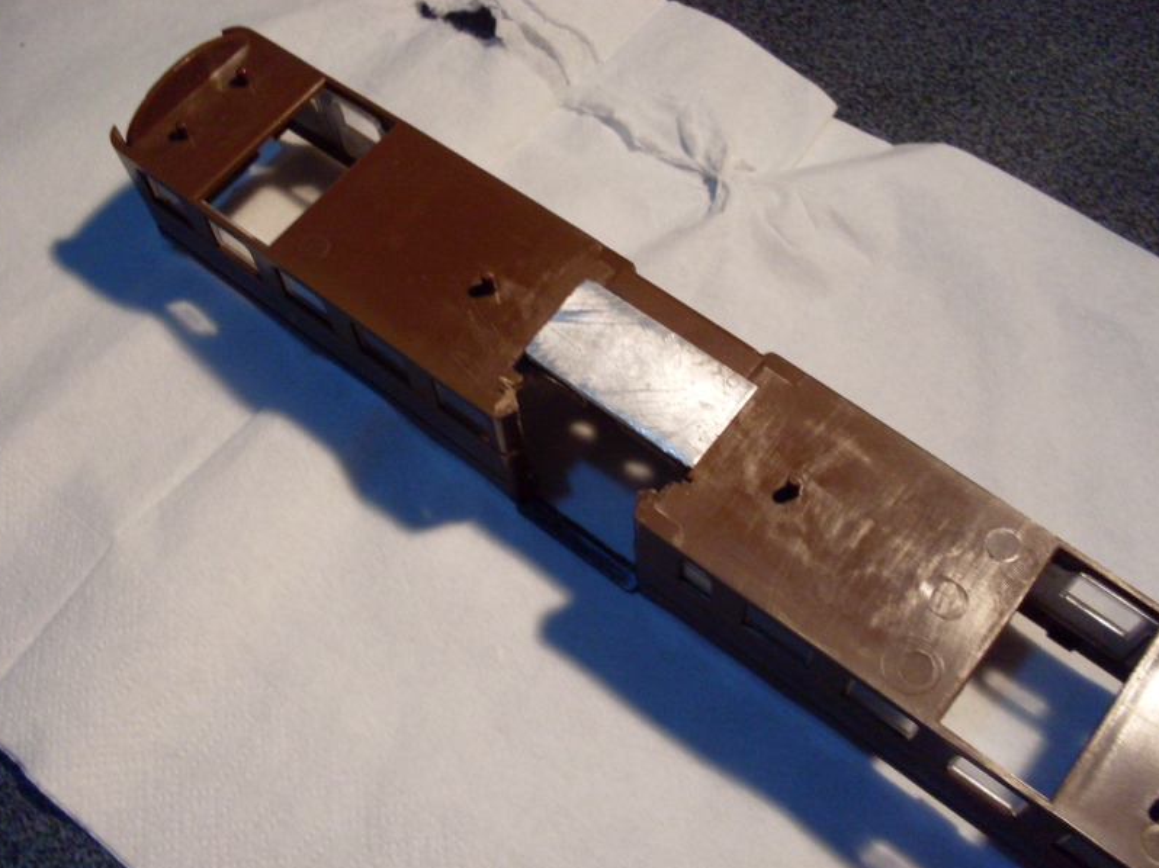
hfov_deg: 47.9
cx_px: 573
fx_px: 1305
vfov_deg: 36.8
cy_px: 441
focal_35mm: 39
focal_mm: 6.3
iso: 200
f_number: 2.8
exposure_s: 1/45
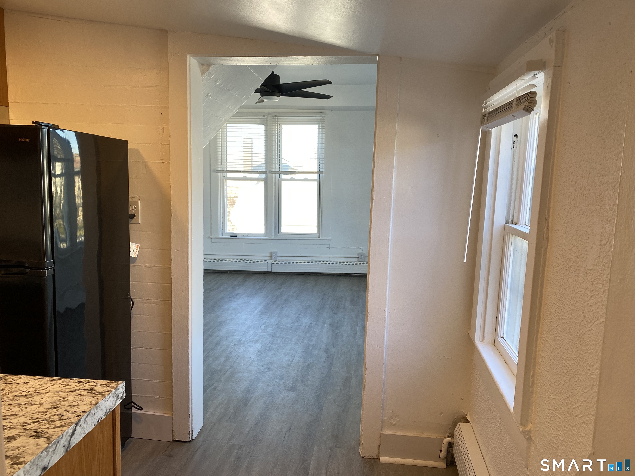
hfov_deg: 67.3
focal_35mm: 26
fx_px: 477
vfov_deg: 53.1
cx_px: 318
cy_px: 238
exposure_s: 1/120
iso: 64
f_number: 1.8
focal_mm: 4.25
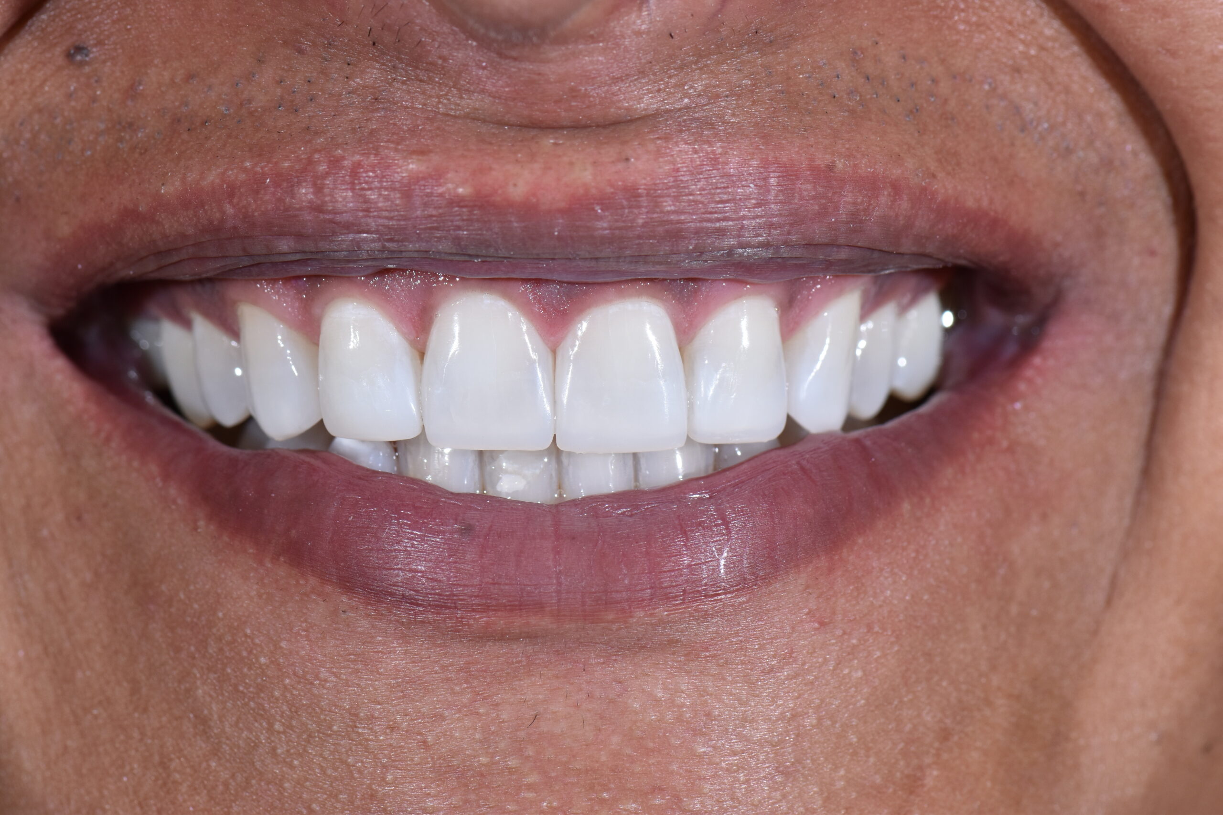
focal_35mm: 158
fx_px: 5351
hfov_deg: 13.0
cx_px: 612
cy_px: 408
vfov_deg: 8.7
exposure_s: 1/160
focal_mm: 105
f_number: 14
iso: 250
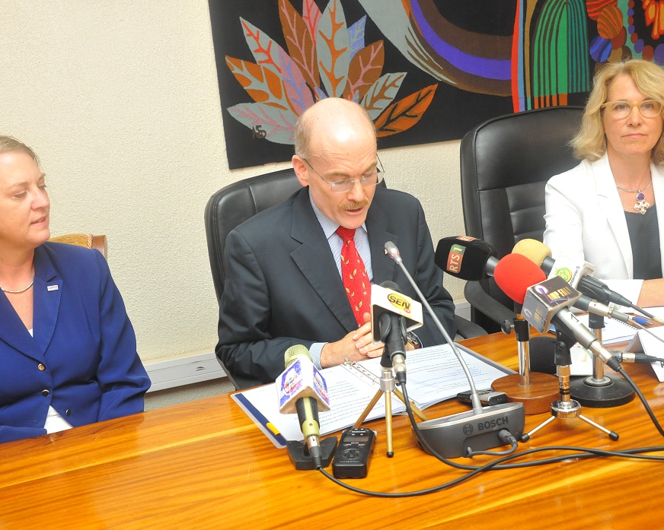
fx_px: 864
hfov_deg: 42.0
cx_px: 326
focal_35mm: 44
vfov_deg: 34.1
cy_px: 280
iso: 1600
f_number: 8
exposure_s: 1/60
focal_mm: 36
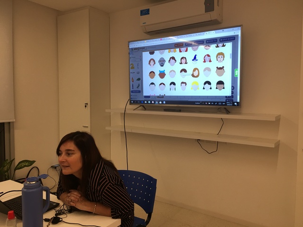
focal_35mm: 29
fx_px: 254
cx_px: 152
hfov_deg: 61.7
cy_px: 114
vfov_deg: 48.2
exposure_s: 1/33
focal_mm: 4.15
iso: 50
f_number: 2.2
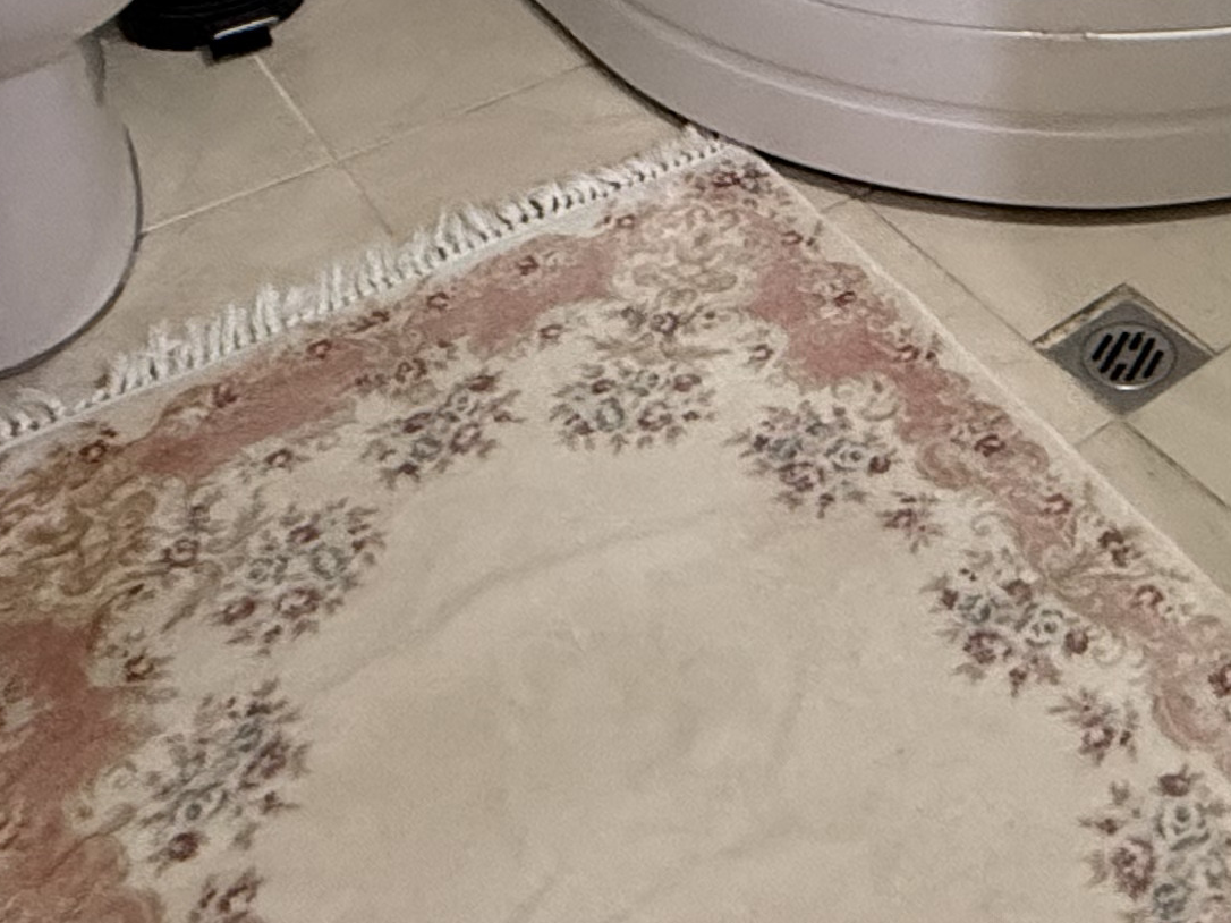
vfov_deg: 19.7
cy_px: -784
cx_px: 1044
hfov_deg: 35.2
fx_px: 1849
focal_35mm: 52
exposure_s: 1/50
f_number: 2.2
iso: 500
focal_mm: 2.22
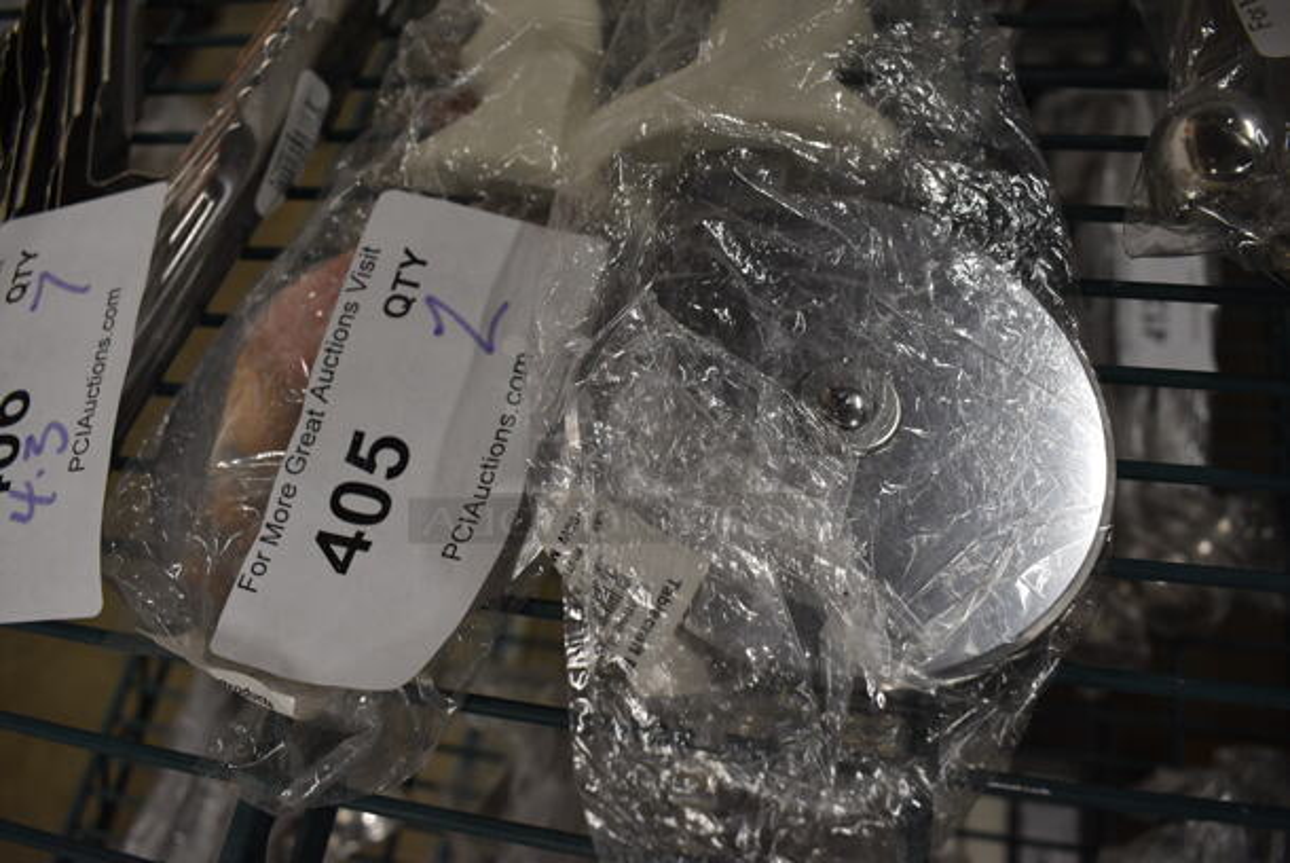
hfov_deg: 61.9
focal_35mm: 30
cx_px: 645
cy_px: 432
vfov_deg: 43.7
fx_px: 1076
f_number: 5.6
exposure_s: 1/60
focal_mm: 20
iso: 720
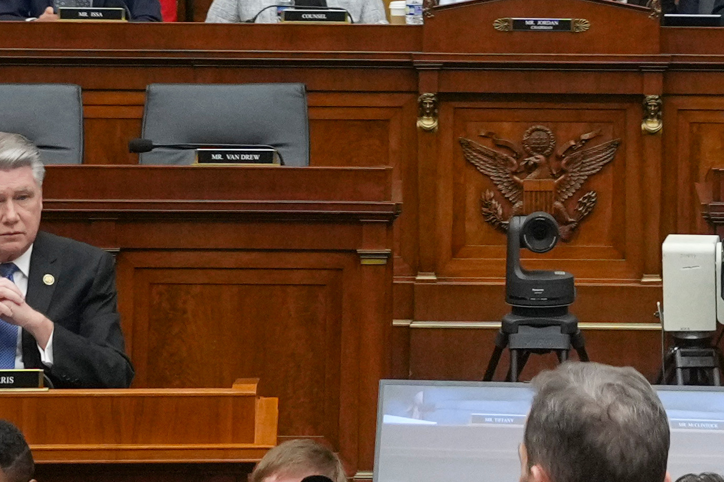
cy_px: -505
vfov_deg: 8.5
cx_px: 534
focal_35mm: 152
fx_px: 3057
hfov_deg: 13.5
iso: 2500
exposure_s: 1/500
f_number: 4
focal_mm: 24
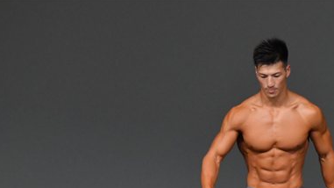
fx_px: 5941
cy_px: 222
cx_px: 307
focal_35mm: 671
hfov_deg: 3.2
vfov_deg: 1.8
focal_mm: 210
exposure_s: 1/400
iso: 4000
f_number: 5.6
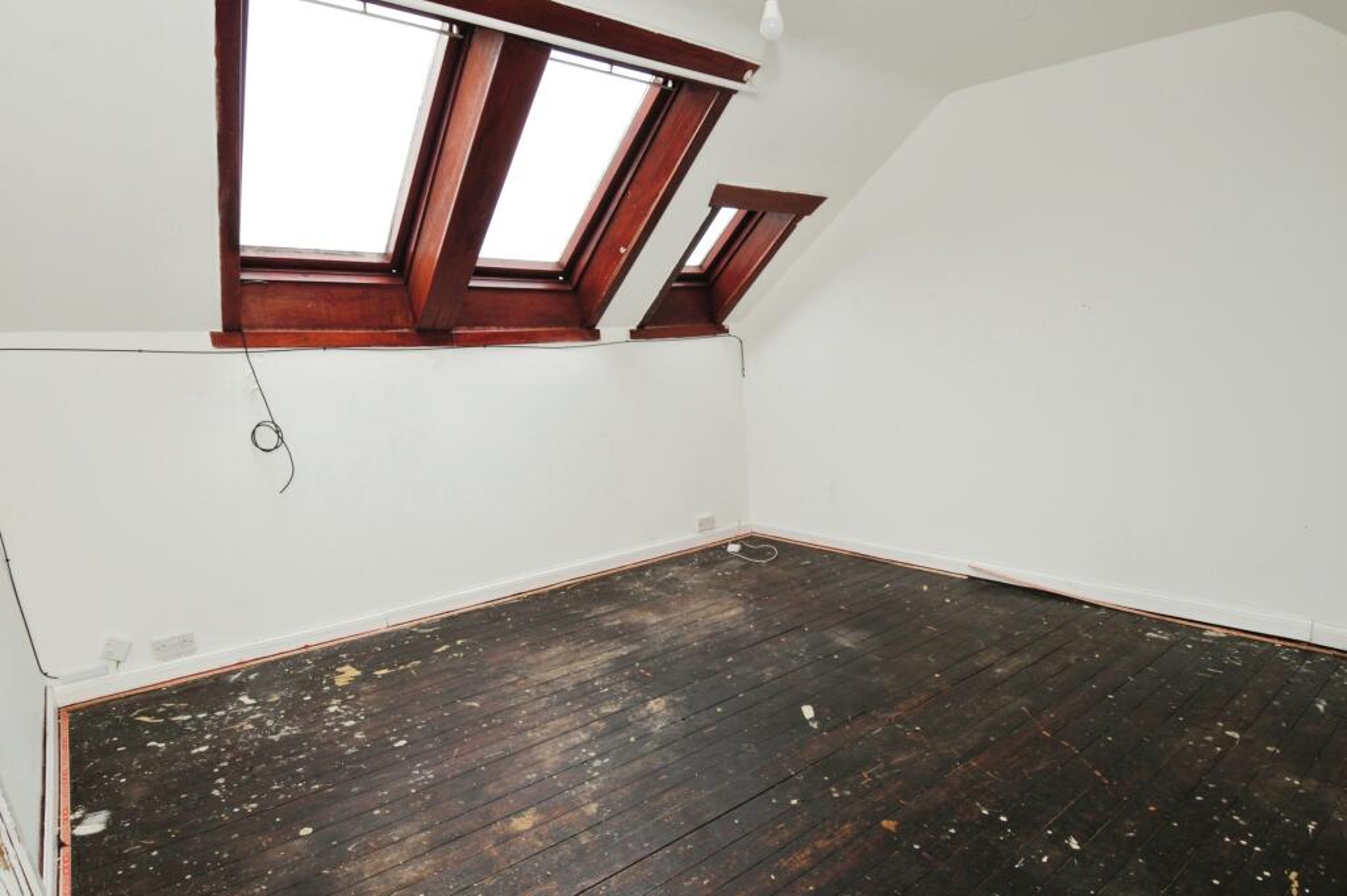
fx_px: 673
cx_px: 674
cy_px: 448
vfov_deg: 67.3
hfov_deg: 90.0
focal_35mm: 18
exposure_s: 1/15
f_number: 7.1
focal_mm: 12
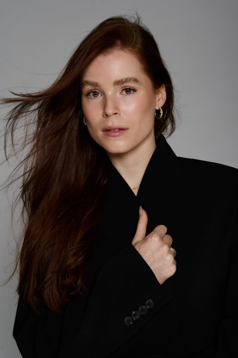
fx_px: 633
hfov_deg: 21.3
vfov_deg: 31.5
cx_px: 119
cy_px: 179
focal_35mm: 64
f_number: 5.6
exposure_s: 1/160
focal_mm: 63.8
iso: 400
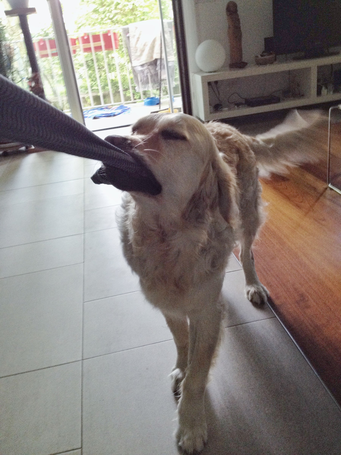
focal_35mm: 35
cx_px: 170
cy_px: 228
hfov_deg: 40.7
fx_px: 460
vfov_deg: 52.6
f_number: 2.4
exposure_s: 1/20
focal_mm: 4.28
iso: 160
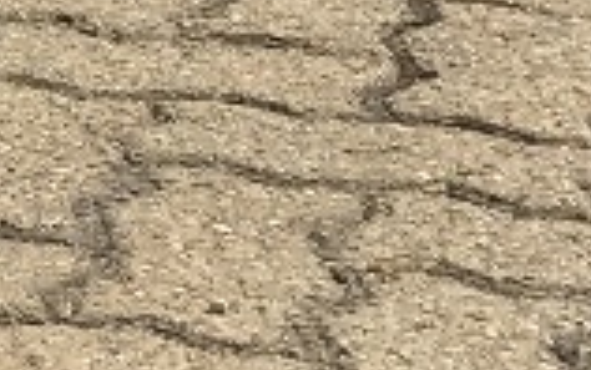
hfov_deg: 7.6
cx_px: -1055
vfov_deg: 5.0
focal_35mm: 249
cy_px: -725
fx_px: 4013
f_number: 2.2
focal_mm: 4.15
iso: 25
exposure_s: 1/2849
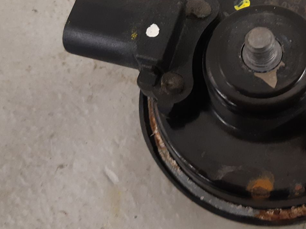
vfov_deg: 25.7
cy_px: 54
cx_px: 216
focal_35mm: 56
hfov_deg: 33.9
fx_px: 495
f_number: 1.7
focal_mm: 3.93
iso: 200
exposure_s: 1/40
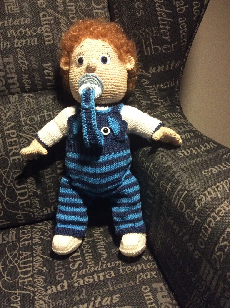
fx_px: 284
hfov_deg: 44.0
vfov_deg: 56.9
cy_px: 154
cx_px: 115
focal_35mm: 32
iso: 320
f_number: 2.4
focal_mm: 3.3
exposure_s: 1/25
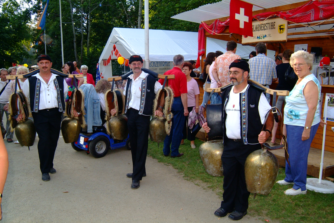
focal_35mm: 30
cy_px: 112
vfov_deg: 43.6
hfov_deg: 61.9
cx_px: 167
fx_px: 278
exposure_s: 1/125
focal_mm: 20
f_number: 11
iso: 800
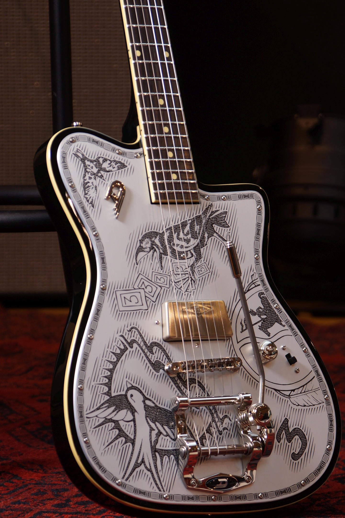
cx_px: 180
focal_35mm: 190
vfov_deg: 10.8
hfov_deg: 7.2
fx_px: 2731
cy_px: 303
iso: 100
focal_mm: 100
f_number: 5.6
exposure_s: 1/13
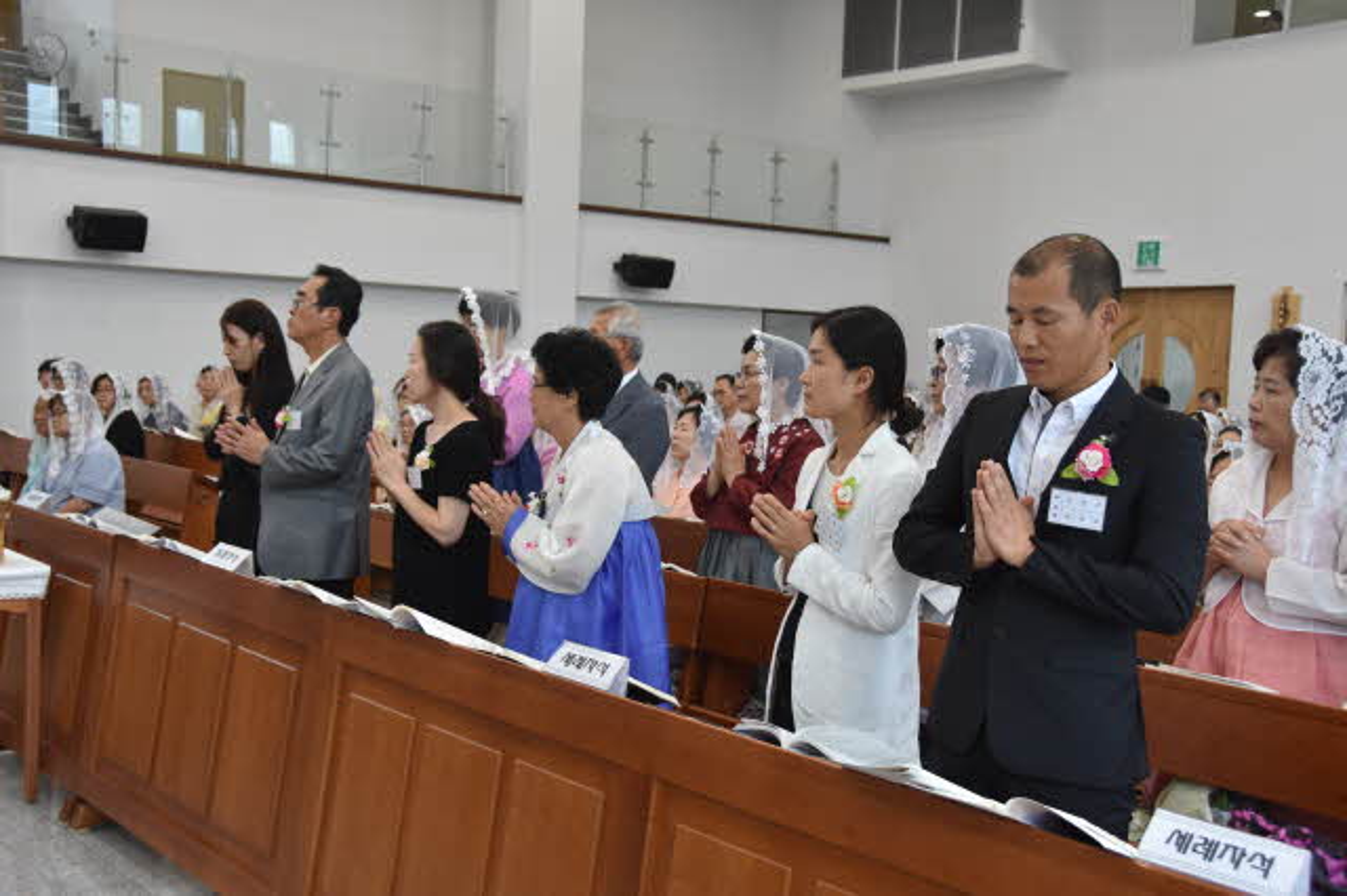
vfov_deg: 33.0
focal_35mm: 40
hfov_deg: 47.9
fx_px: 1515
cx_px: 674
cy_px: 448
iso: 800
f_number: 5
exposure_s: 1/100
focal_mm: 27
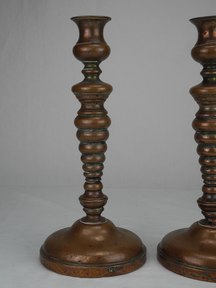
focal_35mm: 61
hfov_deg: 24.0
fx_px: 508
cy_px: 144
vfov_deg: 31.7
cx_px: 108
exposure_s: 1/164
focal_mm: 13
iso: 100
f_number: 3.5
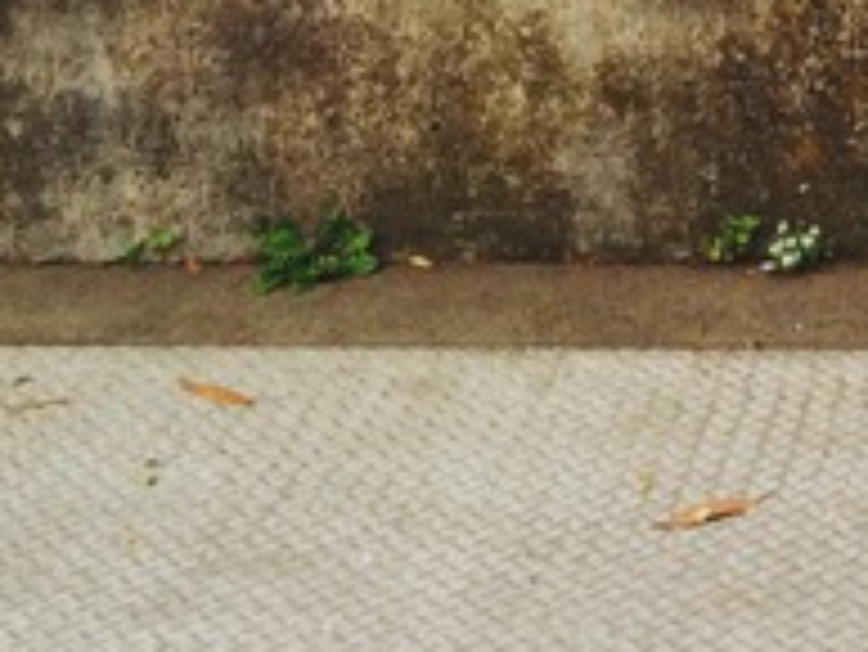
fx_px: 2936
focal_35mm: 117
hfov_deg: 15.9
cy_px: -555
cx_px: 1160
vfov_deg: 11.6
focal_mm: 4.15
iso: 32
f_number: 2.2
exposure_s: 1/120
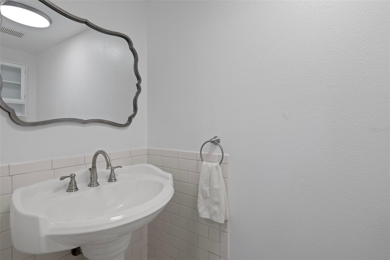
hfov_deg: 93.3
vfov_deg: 70.4
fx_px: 184
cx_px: 195
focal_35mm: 17
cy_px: 130
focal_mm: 17
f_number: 8
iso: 400
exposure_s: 1/50
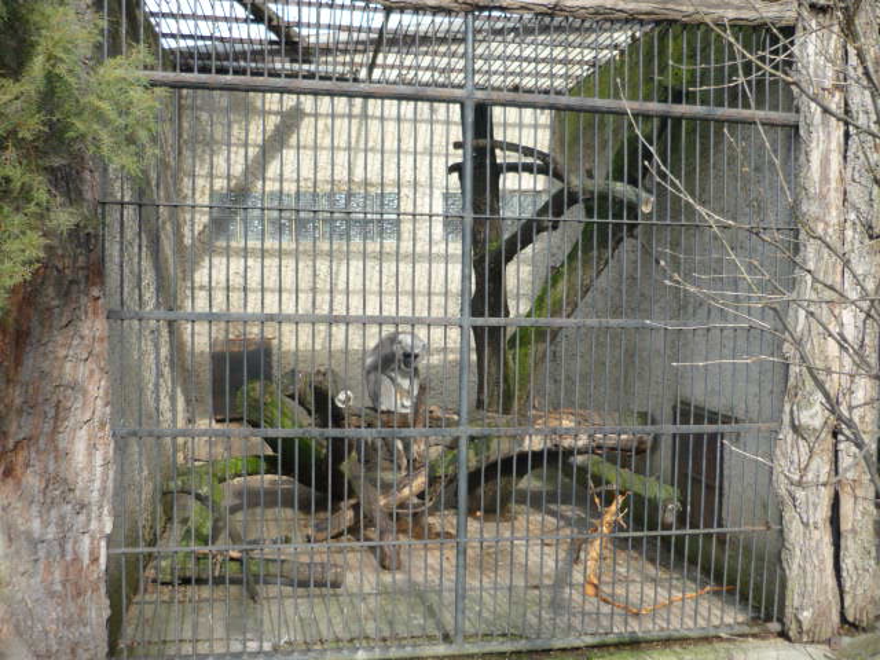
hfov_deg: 55.4
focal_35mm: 33
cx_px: 440
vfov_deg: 42.9
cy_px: 330
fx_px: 839
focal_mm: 5.5
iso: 100
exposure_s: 1/200
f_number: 2.8
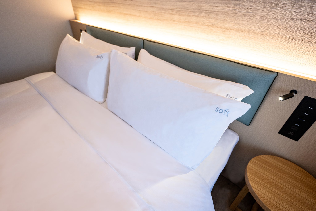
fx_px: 149
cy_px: 106
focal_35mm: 17
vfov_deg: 70.4
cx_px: 158
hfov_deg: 93.3
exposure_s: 1/400
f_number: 2.8
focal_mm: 17
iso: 800
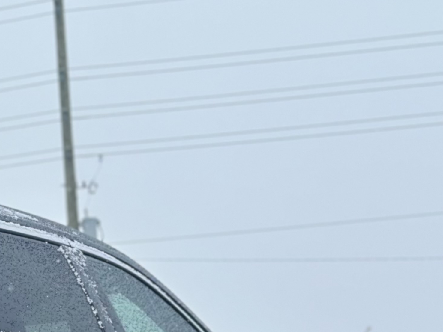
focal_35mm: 131
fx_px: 1677
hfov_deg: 14.3
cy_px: 449
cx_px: -161
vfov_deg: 11.0
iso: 100
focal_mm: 6.86
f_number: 1.78
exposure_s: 1/2469
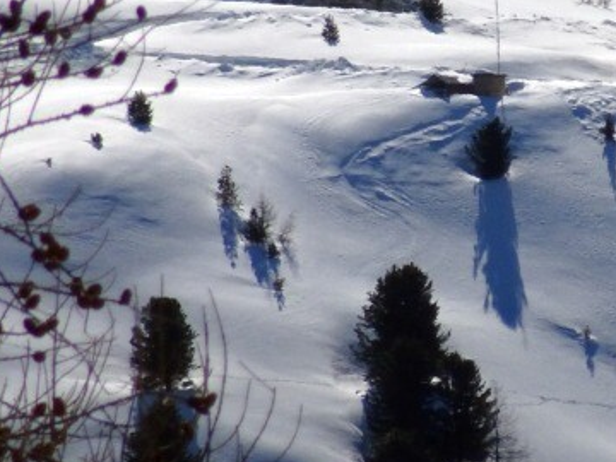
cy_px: 21
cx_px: 784
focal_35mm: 2046
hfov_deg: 1.0
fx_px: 36409
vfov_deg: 0.7
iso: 80
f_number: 6.4
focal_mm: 123
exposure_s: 1/1250
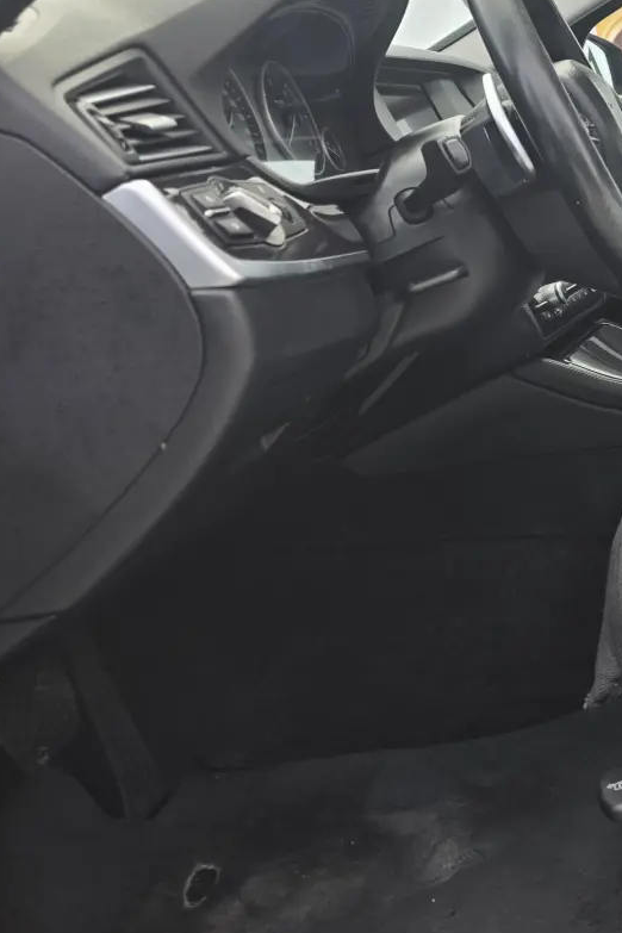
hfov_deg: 25.5
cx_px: 845
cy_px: 307
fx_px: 1140
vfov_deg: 43.8
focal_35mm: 44
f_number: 1.7
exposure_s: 1/100
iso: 32
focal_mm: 6.3
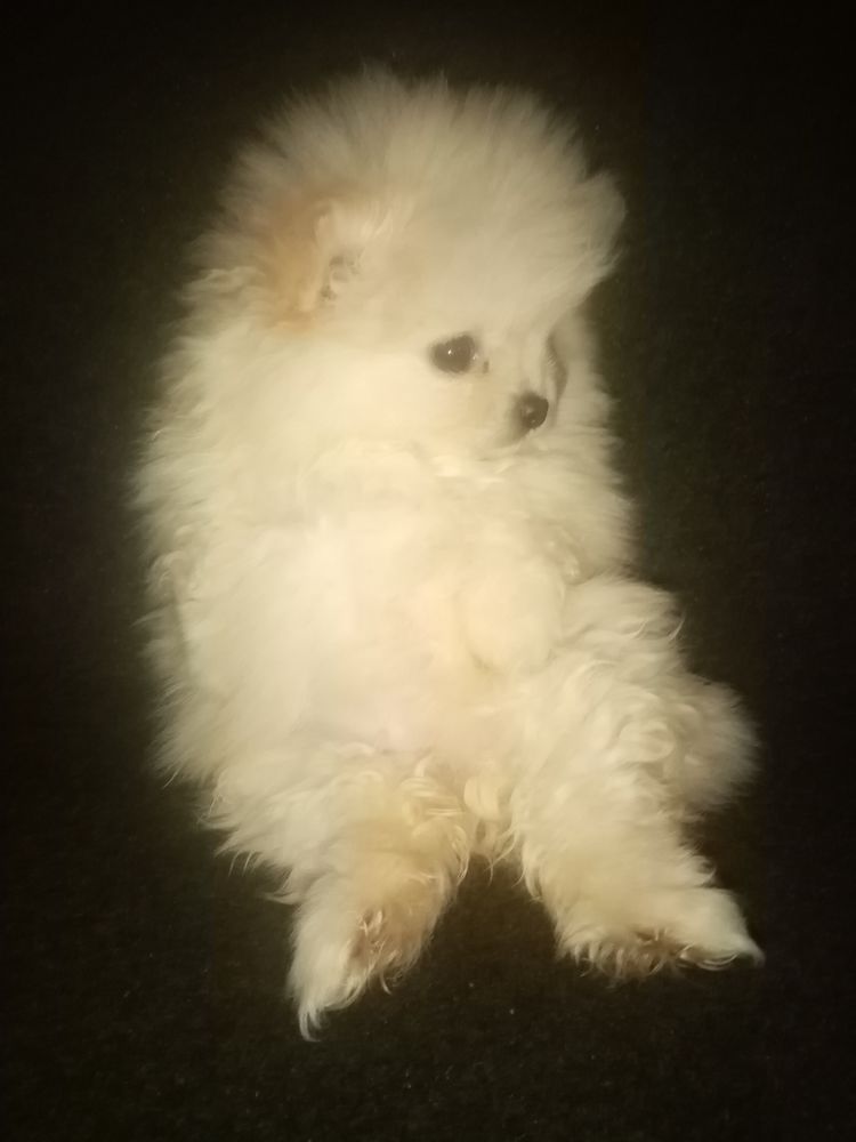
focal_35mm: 26
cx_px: 428
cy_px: 571
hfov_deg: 53.1
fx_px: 857
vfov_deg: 67.3
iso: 456
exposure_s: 1/25
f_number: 1.8
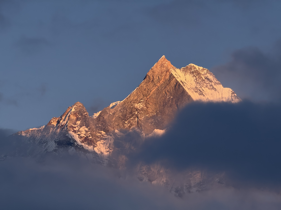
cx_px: 140
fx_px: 974
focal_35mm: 120
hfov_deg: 16.4
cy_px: 105
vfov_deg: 12.3
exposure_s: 1/231
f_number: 2.8
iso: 50
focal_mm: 15.66
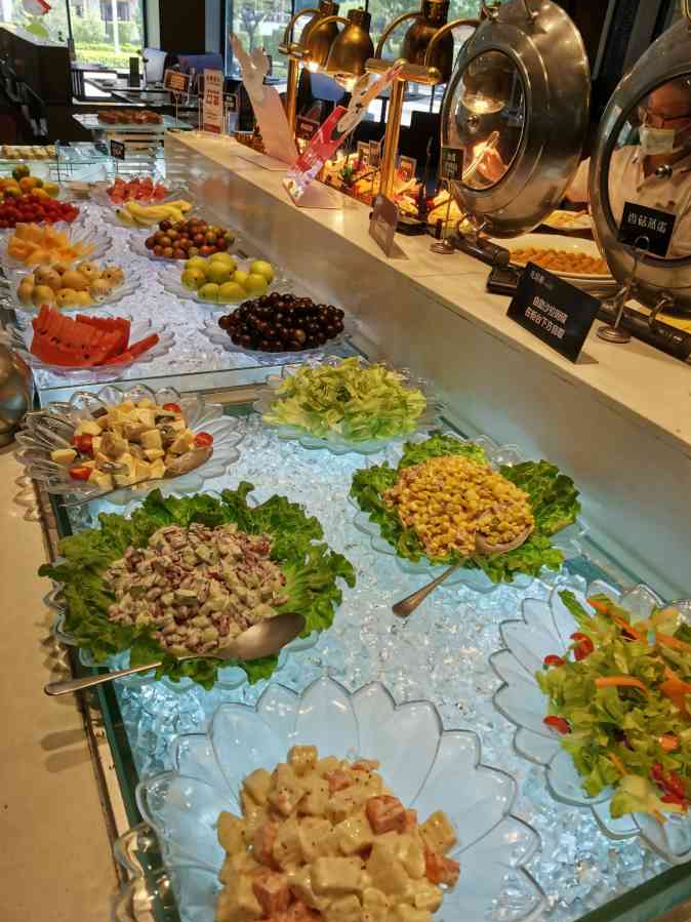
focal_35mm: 27
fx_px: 719
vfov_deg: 65.3
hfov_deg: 51.3
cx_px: 342
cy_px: 470
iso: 50
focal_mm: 4.66
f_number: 1.4
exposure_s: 1/323
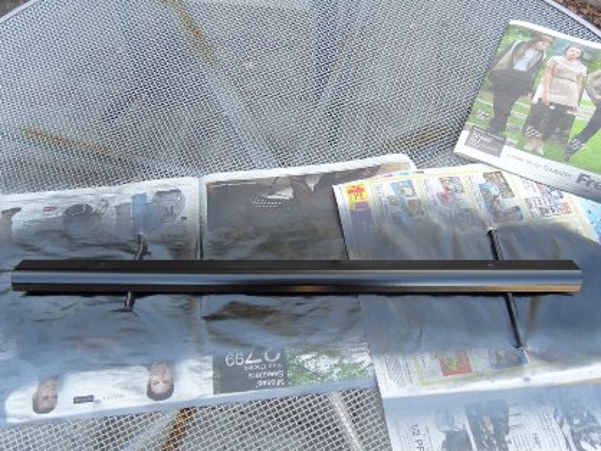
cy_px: 240
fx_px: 521
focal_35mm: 30
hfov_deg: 59.9
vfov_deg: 46.8
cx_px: 302
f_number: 3.4
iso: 100
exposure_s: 1/45
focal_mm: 5
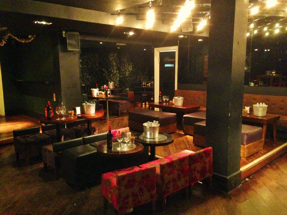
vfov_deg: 42.9
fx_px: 274
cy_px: 108
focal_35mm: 33
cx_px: 144
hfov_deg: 55.4
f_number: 2.4
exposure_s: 1/15
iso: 800
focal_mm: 4.12
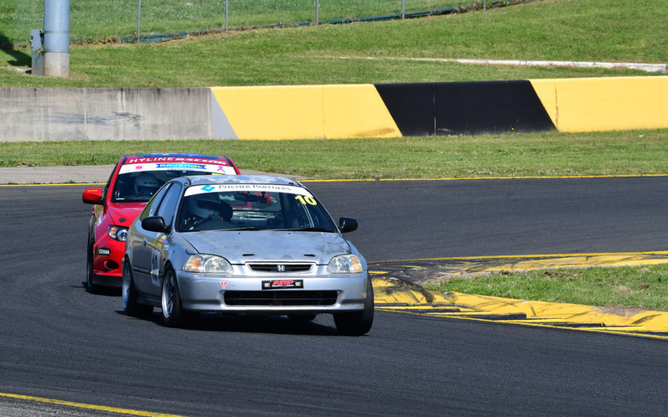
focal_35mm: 307
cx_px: 334
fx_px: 5589
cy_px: 208
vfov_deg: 4.3
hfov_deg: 6.8
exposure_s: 1/640
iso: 400
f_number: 11
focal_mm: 200
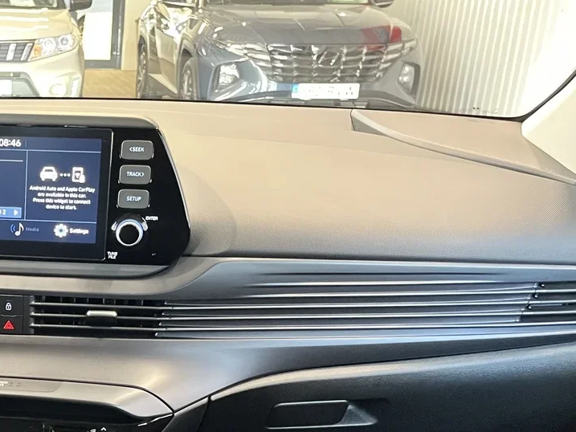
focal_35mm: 58
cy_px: 386
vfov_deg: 24.5
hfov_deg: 30.5
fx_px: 965
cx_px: -22
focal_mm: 5.1
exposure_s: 1/25
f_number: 1.6
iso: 800
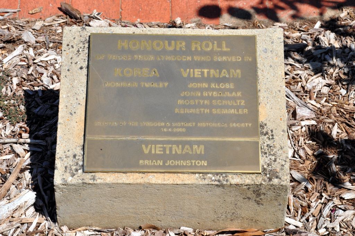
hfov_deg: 20.6
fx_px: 975
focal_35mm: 99
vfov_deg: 13.8
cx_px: 178
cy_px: 118
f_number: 10
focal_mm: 66
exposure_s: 1/400
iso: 200
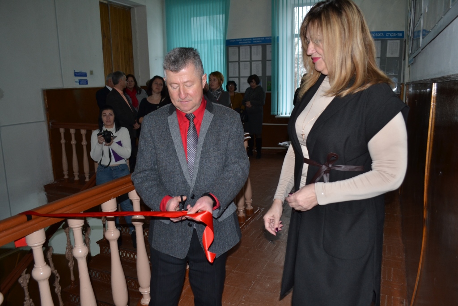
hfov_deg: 67.4
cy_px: 153
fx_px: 344
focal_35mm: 27
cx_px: 229
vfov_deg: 47.9
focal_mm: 18
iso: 400
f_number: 3.5
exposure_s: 1/60
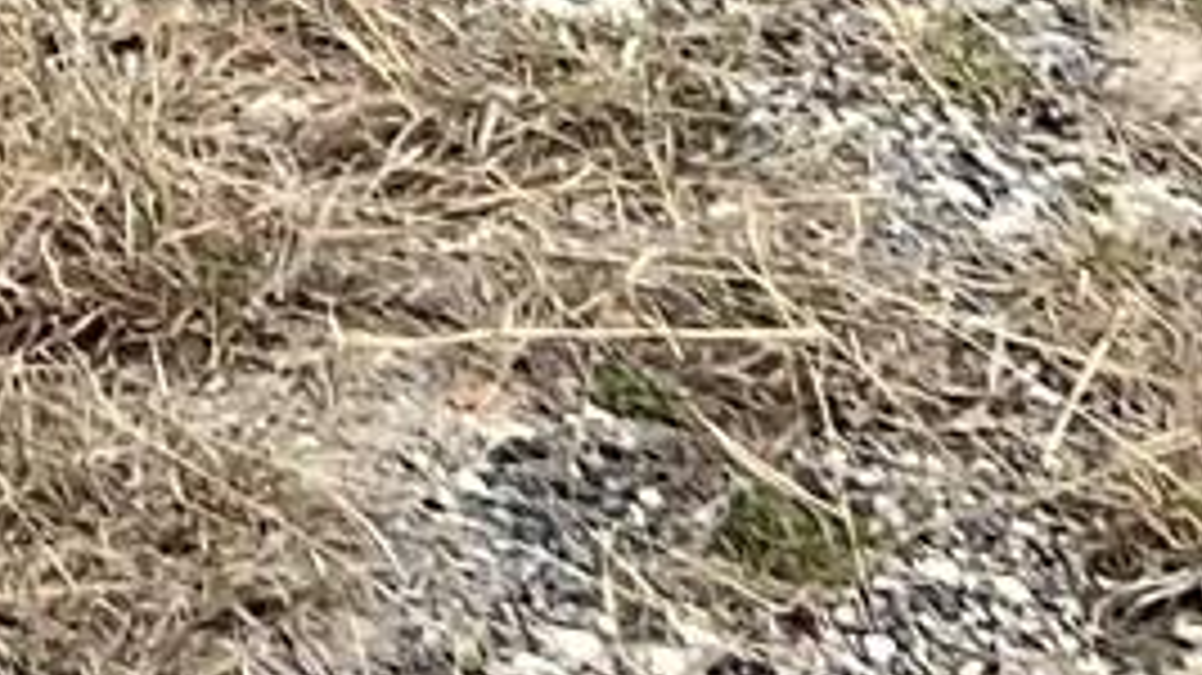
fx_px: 6914
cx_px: -1963
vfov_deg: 5.0
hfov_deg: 8.7
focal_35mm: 217
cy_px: -2151
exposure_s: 1/1669
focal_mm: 5.7
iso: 50
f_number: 1.5
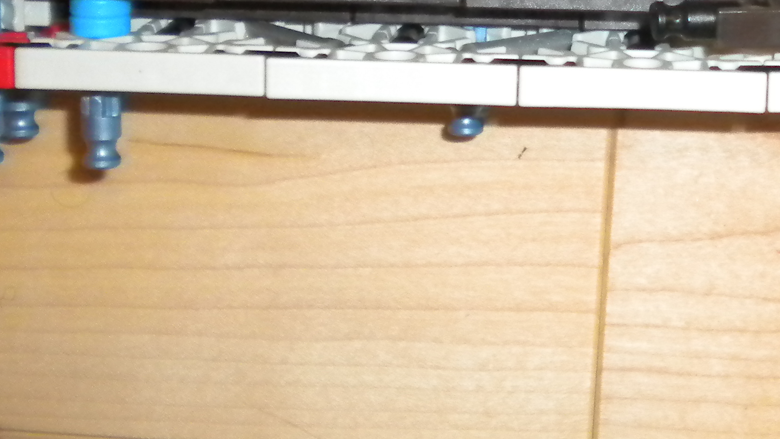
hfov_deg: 25.0
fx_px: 1717
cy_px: -70
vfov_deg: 14.2
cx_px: 675
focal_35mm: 83
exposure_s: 1/30
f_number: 3.1
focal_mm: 6.3
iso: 400
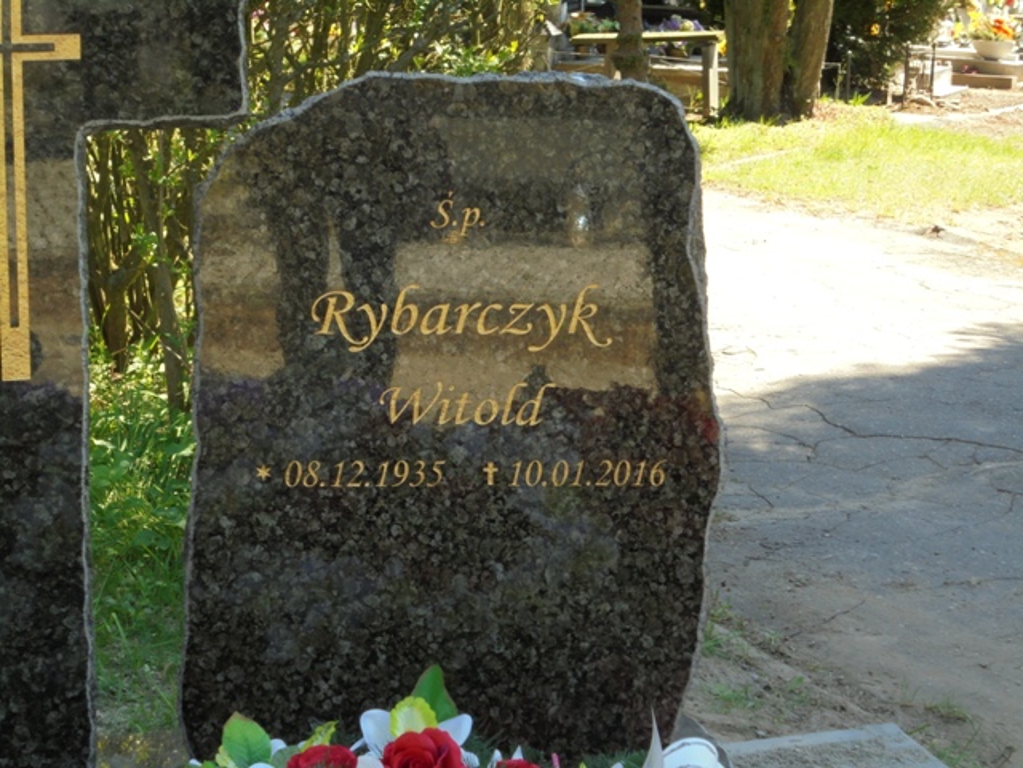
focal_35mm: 83
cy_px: 384
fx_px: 2453
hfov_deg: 23.6
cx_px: 512
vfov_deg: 17.8
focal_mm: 14.9
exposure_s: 1/60
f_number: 6.7
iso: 100
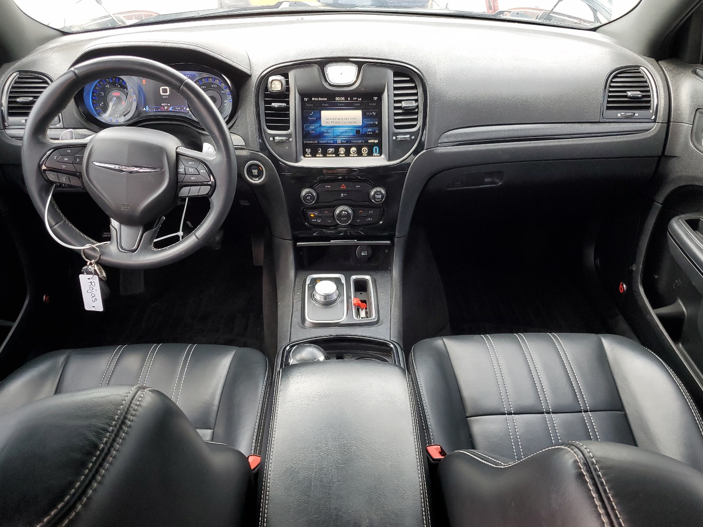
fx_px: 569
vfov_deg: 49.7
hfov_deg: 63.4
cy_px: 270
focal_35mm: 28
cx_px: 346
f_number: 1.5
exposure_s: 1/120
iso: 78
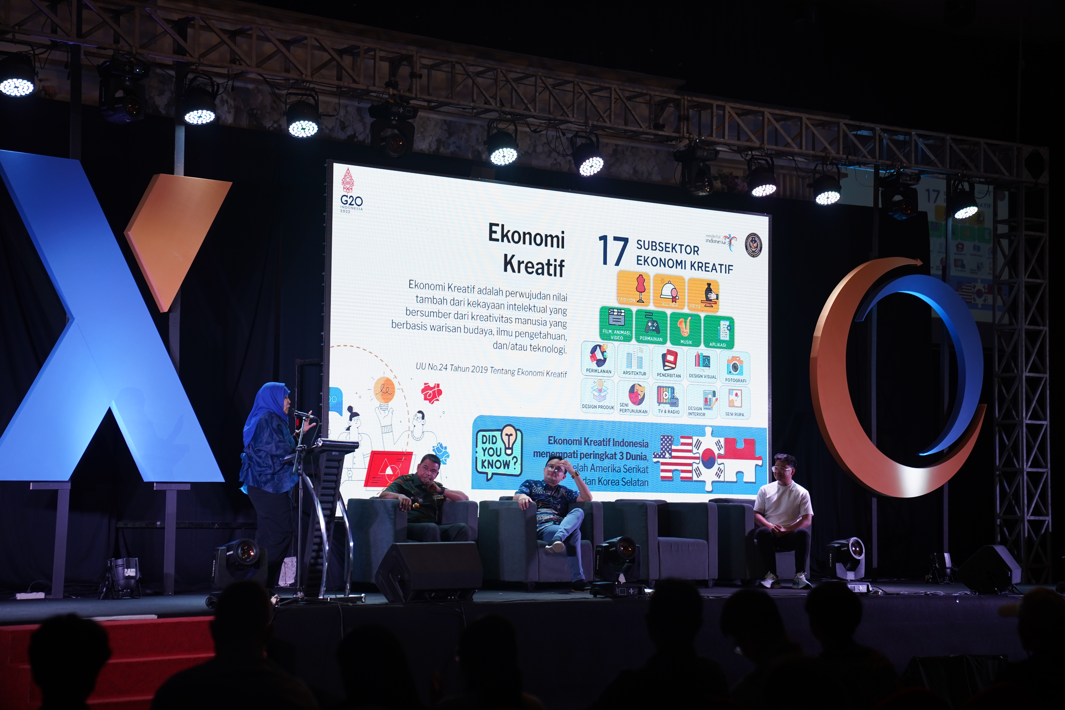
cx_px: 532
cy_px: 355
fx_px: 2071
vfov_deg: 19.5
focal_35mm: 70
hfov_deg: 28.8
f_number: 2.8
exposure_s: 1/125
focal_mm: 70
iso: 640
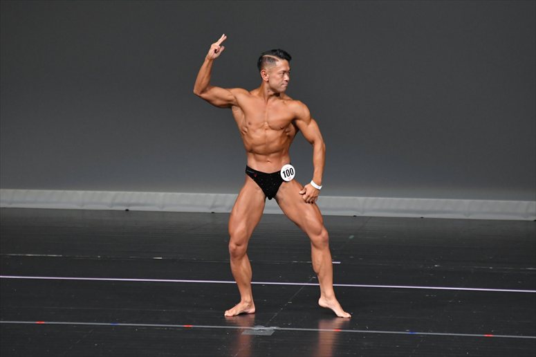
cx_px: 268
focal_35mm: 345
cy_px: 178
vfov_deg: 4.0
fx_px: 5134
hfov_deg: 6.0
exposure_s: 1/400
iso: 4000
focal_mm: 230
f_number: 5.6
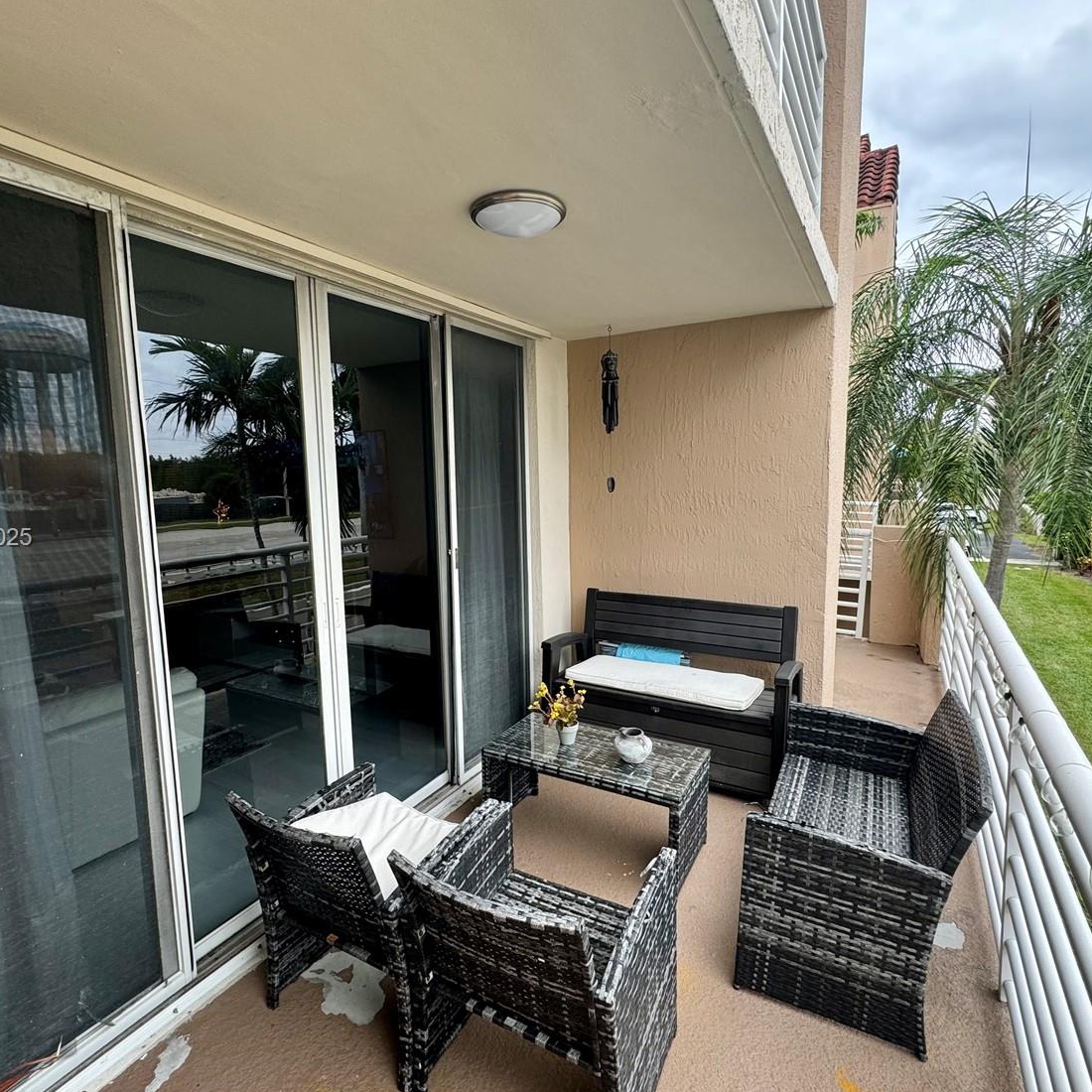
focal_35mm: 18
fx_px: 642
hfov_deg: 80.7
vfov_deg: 80.7
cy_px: 539
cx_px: 517
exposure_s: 1/99
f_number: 2.2
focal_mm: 2.22
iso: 40
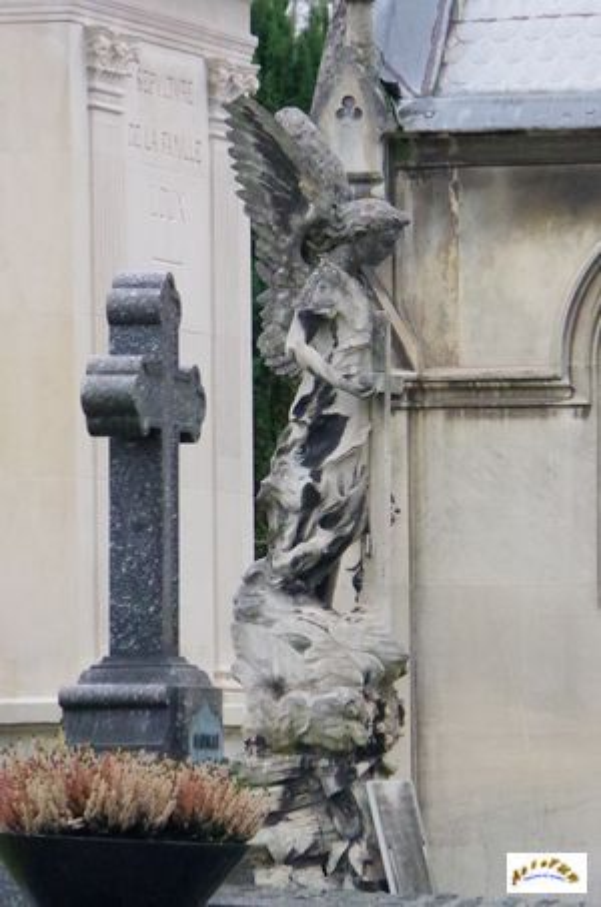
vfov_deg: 10.2
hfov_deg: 6.8
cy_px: 454
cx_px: 300
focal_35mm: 202
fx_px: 5081
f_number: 10
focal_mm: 135
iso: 12800
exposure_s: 1/250
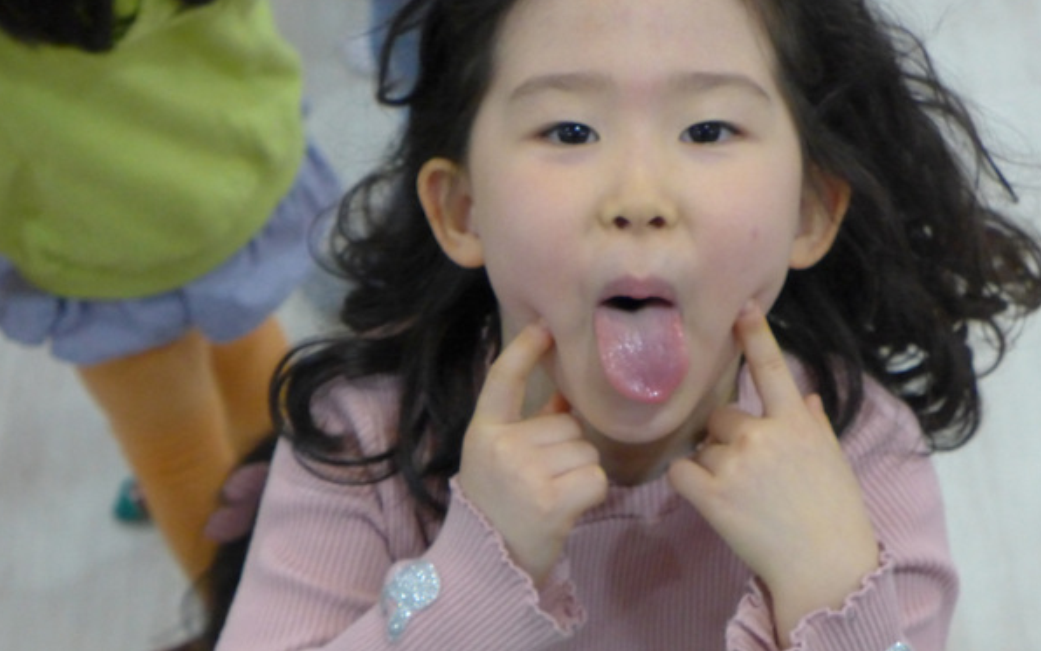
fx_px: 2583
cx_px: 548
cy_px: 382
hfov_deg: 22.8
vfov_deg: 14.4
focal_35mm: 91
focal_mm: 15.7
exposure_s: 1/500
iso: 1250
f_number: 2.2
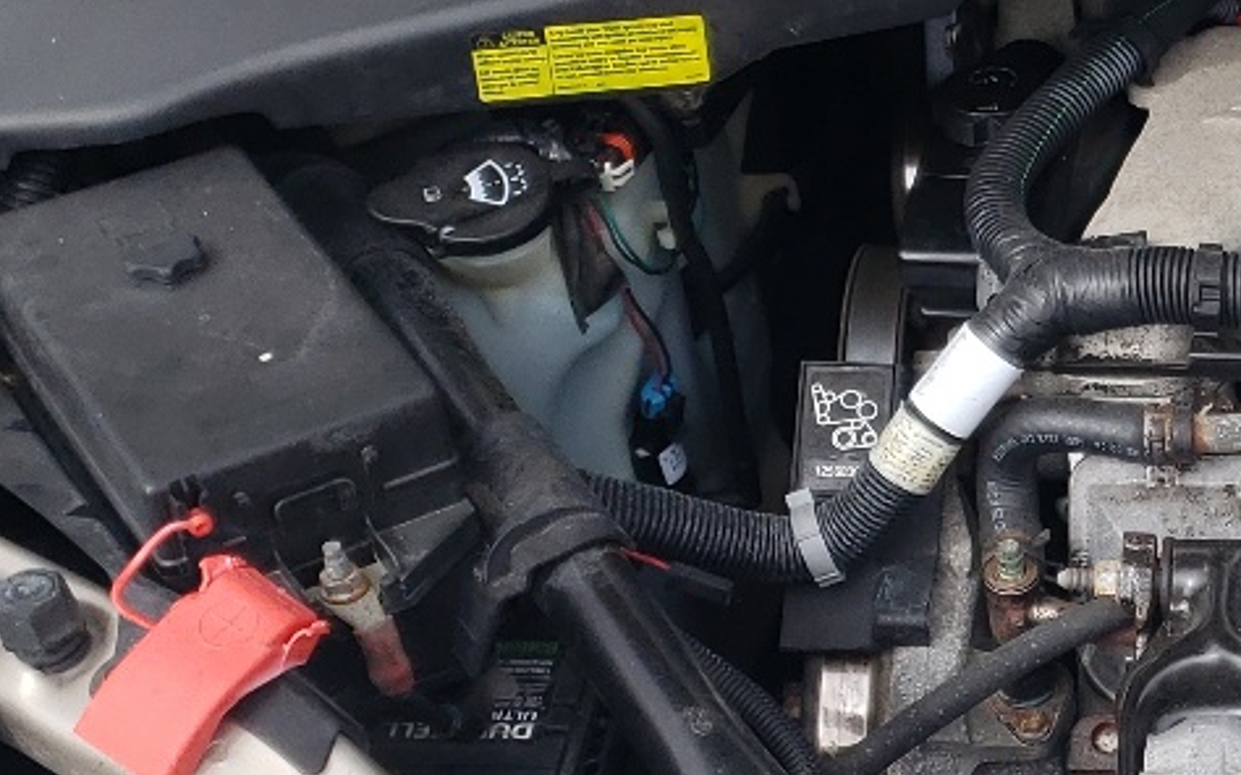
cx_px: 1707
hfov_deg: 20.1
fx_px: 3145
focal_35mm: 93
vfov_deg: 14.0
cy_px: 537
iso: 50
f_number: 1.5
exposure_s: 1/1111
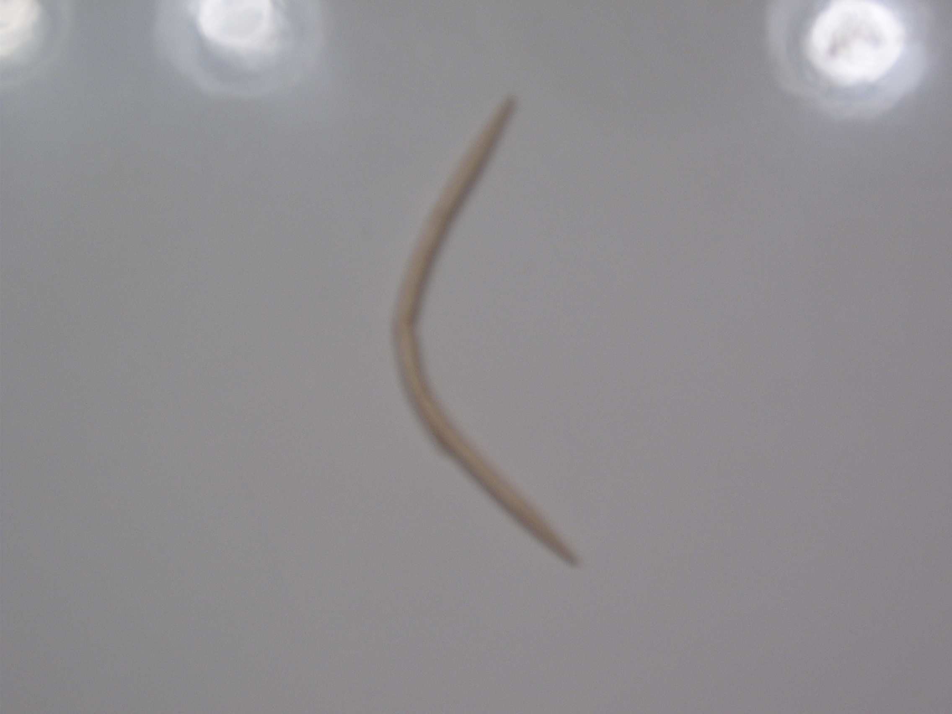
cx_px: 476
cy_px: 357
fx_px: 2063
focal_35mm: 75
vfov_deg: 19.6
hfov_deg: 26.0
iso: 63
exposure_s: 1/60
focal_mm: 12.6
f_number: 4
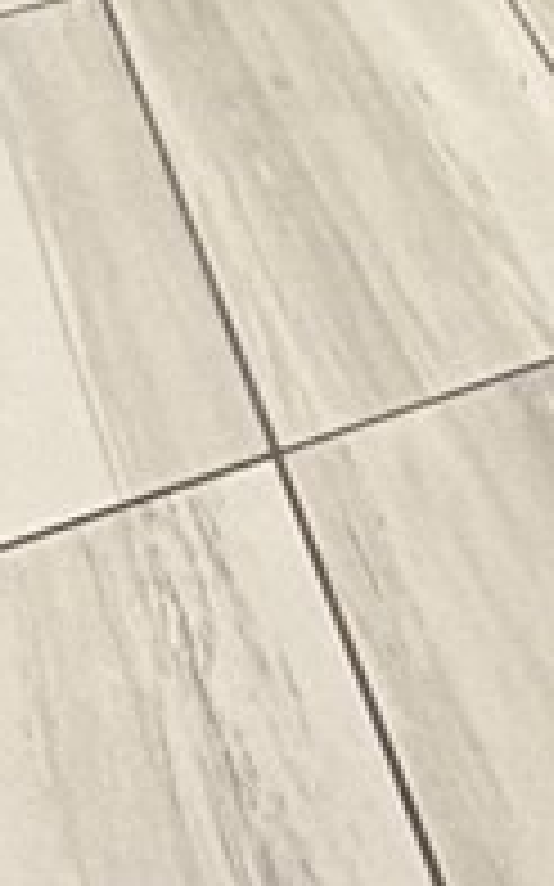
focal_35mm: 116
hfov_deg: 10.7
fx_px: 2804
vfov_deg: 15.5
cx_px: 964
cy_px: -688
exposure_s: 1/60
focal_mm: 2.22
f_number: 2.2
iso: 250
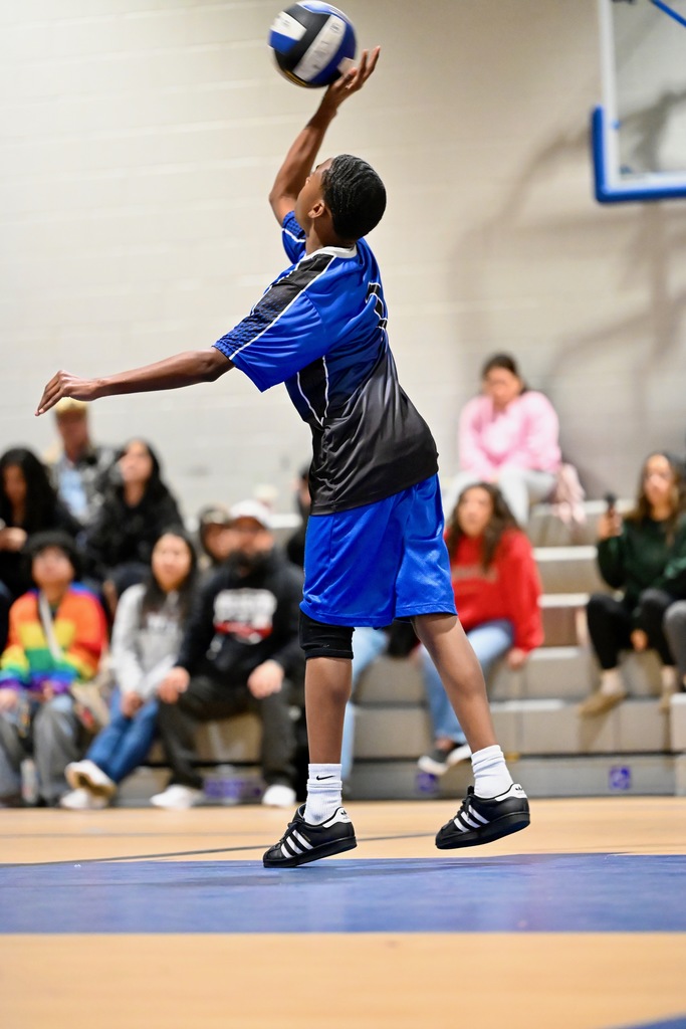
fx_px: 4286
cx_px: 343
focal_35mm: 150
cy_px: 514
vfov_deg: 13.7
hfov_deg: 9.2
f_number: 2.8
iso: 14400
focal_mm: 150
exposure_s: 1/800
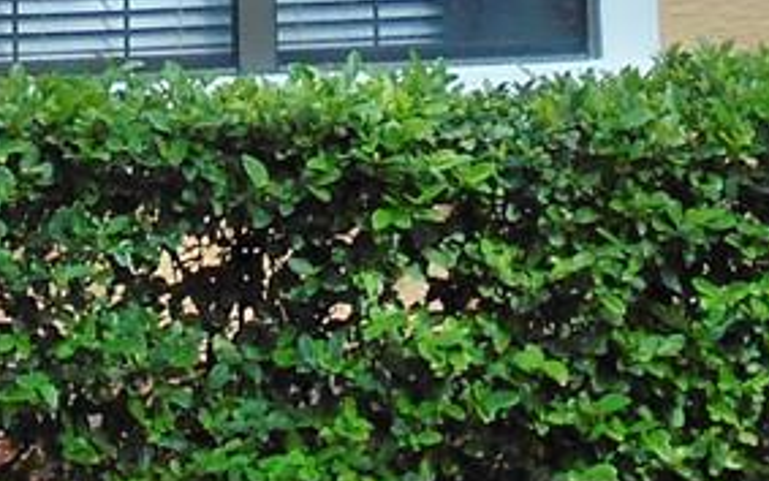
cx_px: 117
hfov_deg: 13.3
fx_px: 3270
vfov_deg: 7.6
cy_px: -856
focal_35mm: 156
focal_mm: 4.6
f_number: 3.2
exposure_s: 1/200
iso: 80
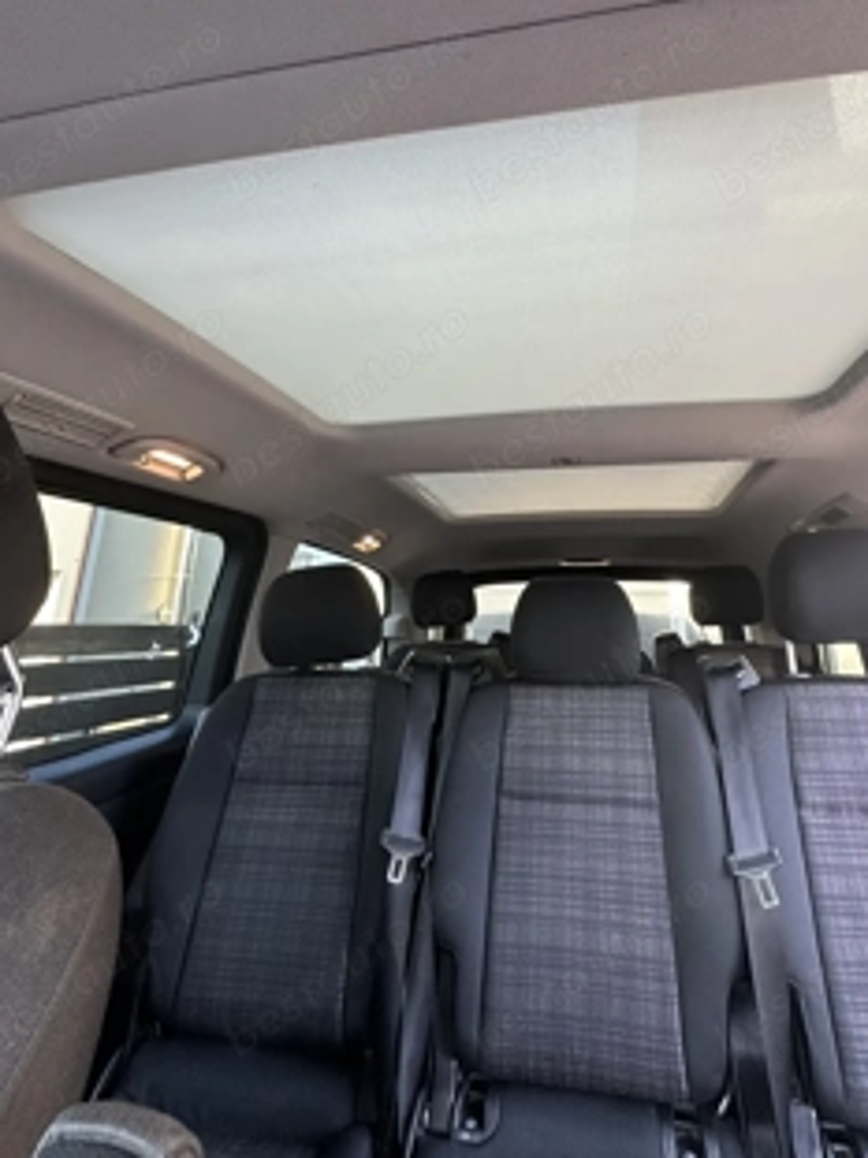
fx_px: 602
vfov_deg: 86.6
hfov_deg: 71.2
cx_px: 492
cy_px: 462
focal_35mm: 18
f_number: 2.2
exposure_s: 1/99
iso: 200
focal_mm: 2.22
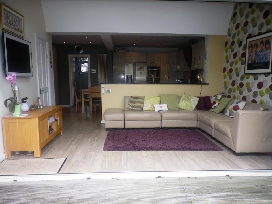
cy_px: 102
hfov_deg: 63.4
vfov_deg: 49.7
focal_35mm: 28
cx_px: 136
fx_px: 220
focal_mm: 5.05
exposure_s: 1/80
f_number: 3.5
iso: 100
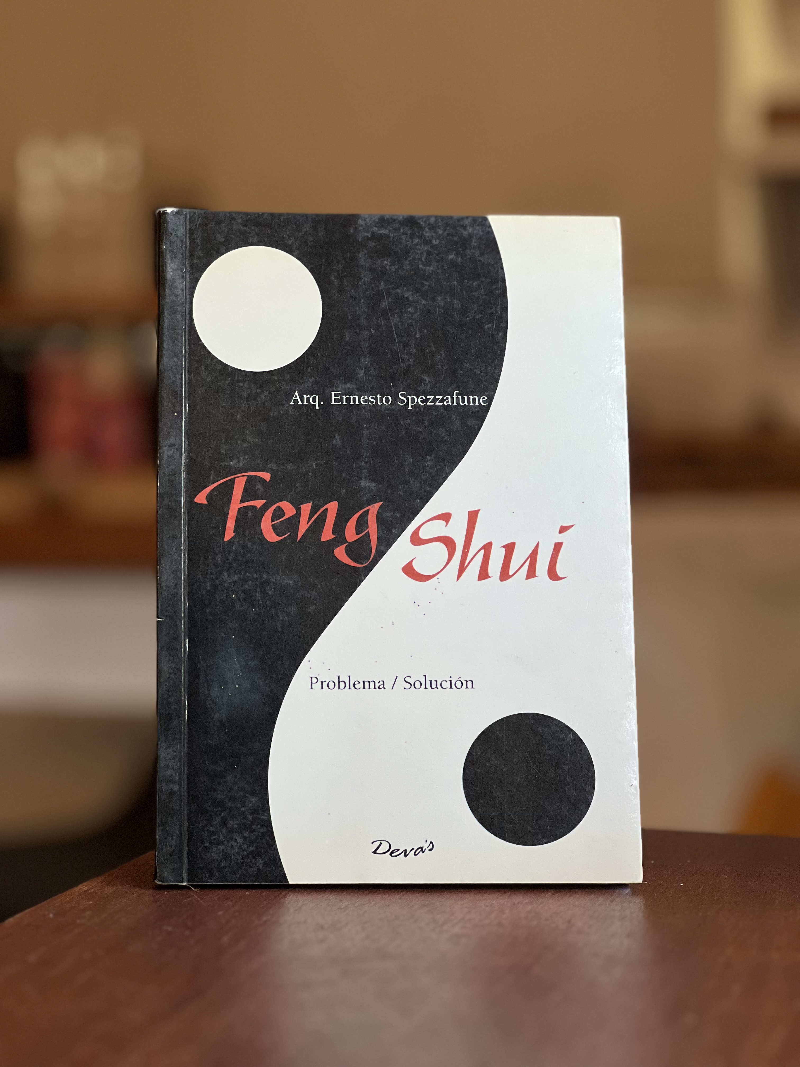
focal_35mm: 77
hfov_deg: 19.1
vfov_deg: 25.3
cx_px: 400
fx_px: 2373
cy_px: 534
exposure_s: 1/60
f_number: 2.8
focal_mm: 9
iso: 250
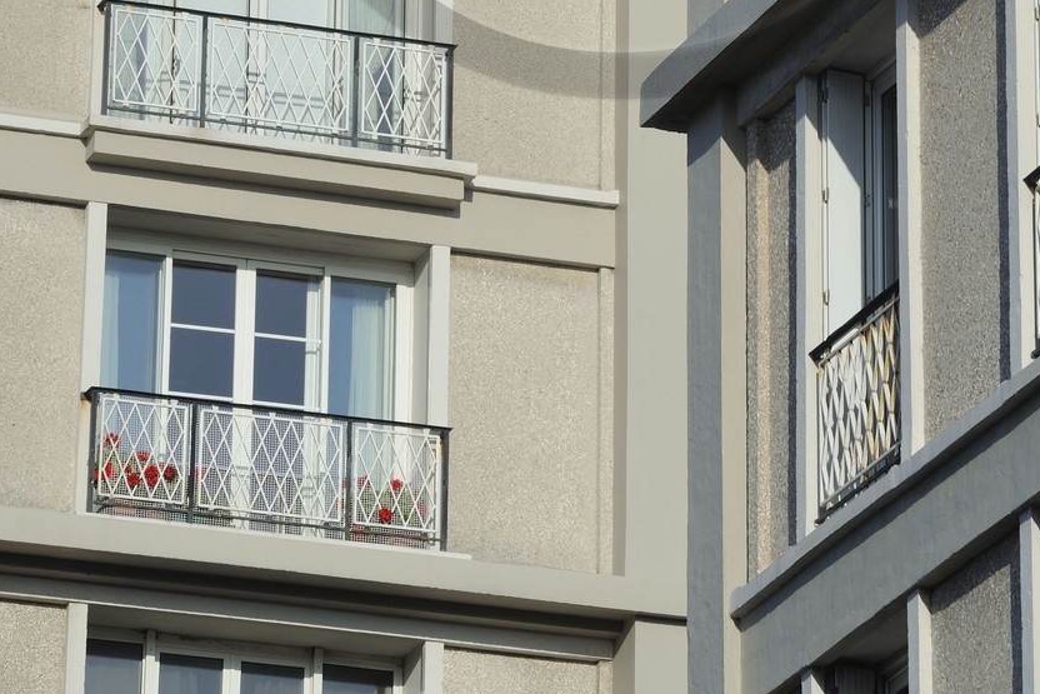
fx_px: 7772
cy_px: -291
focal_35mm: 269
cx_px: 620
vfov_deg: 5.1
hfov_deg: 7.7
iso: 200
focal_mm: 140
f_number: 13
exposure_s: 1/250
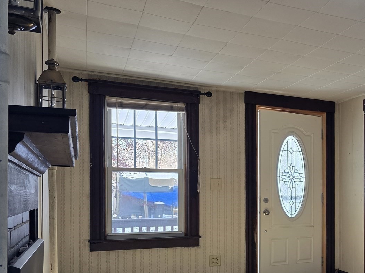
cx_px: 350
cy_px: 203
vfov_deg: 31.6
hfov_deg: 38.2
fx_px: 474
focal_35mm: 45
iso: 160
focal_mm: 6.3
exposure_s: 1/120
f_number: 1.7
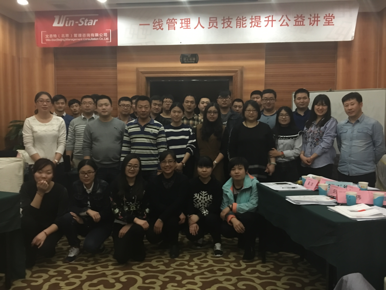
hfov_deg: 61.7
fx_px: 323
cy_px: 145
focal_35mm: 29
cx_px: 193
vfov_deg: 48.2
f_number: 2.2
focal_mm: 4.15
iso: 500
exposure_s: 1/17
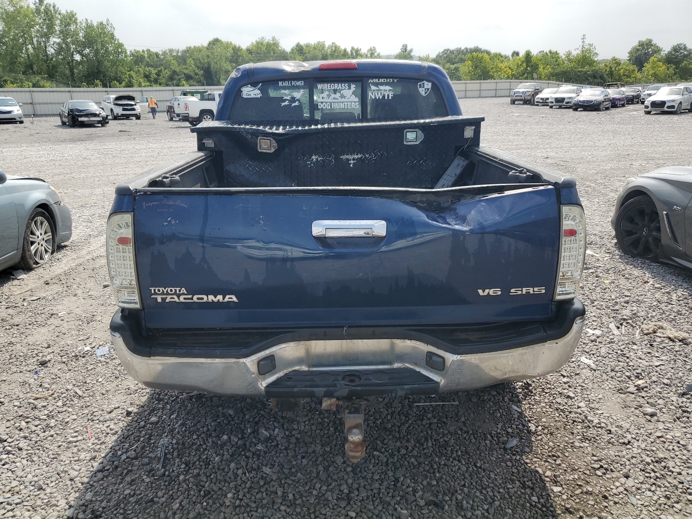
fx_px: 520
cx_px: 346
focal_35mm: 26
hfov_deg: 67.3
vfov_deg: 53.1
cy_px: 260
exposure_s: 1/3333
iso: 50
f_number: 1.5
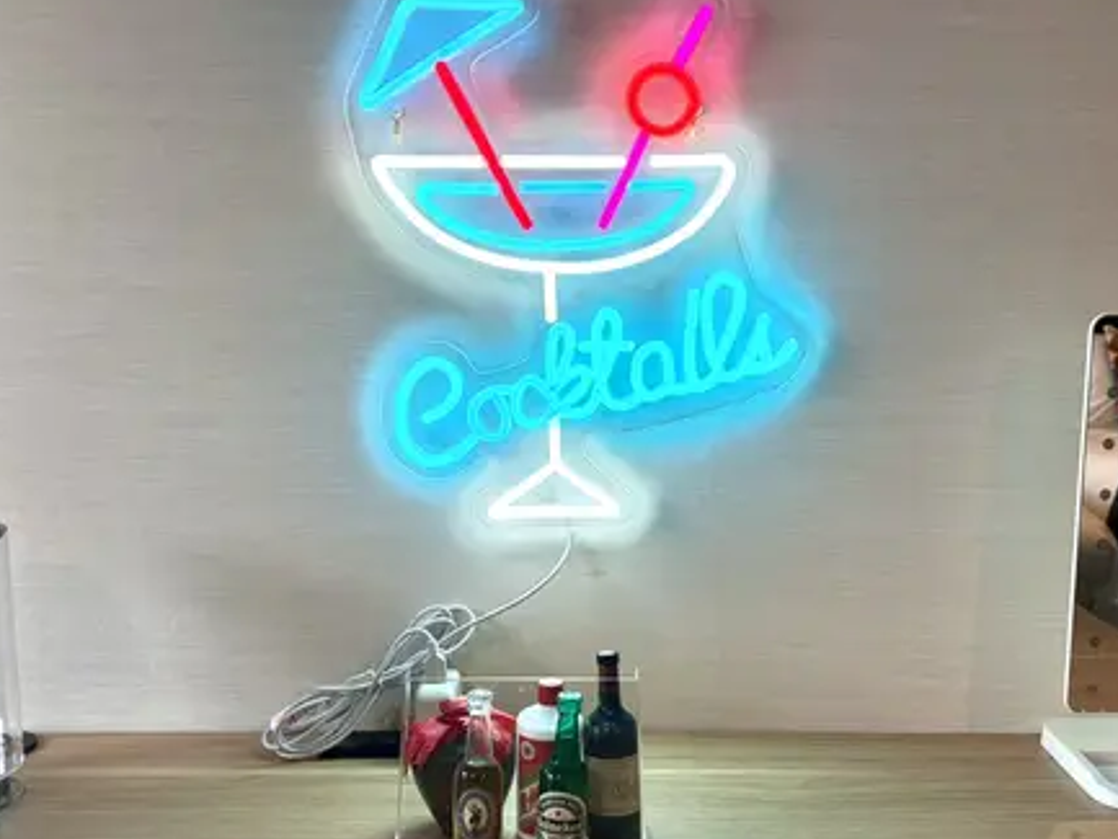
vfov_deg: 46.8
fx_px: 969
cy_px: 422
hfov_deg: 59.9
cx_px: 514
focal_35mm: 30
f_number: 1.5
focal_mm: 5.7
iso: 50
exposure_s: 1/359
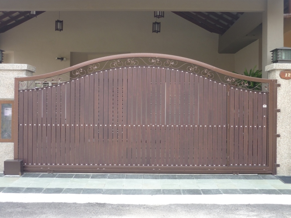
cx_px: 146
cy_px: 109
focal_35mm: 42
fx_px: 353
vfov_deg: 34.3
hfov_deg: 44.8
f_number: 3
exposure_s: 1/200
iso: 80
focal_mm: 6.9
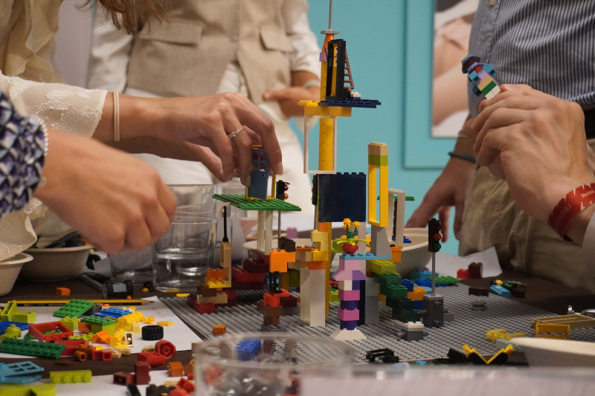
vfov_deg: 21.1
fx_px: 1066
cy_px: 198
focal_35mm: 64
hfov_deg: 31.2
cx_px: 298
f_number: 5.6
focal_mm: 43
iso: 5000
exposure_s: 1/160
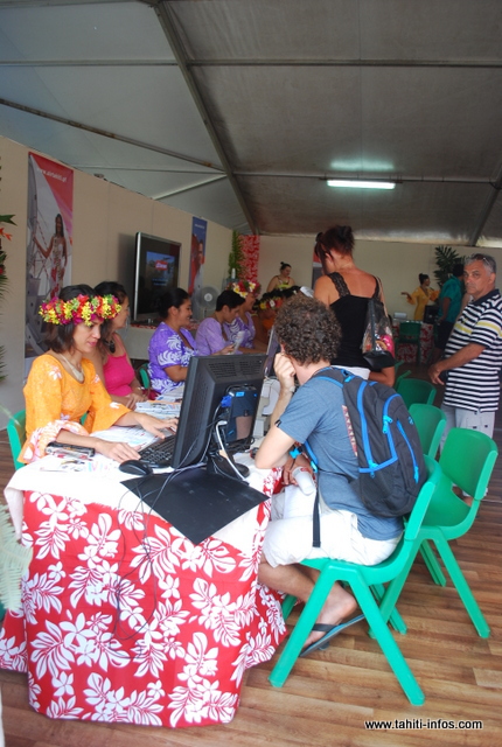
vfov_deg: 61.8
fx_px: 624
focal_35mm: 30
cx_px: 251
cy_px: 374
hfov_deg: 43.8
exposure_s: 1/50
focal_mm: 20
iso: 200
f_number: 3.8
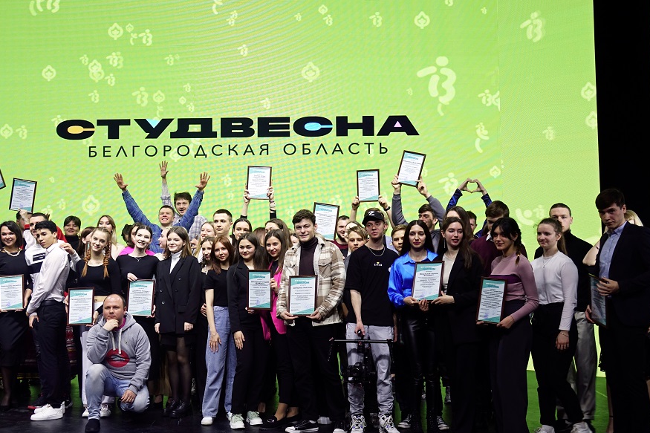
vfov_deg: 28.1
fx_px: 866
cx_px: 300
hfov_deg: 41.1
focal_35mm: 48
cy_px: 204
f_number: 2.8
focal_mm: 15.45
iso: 160
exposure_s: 1/50
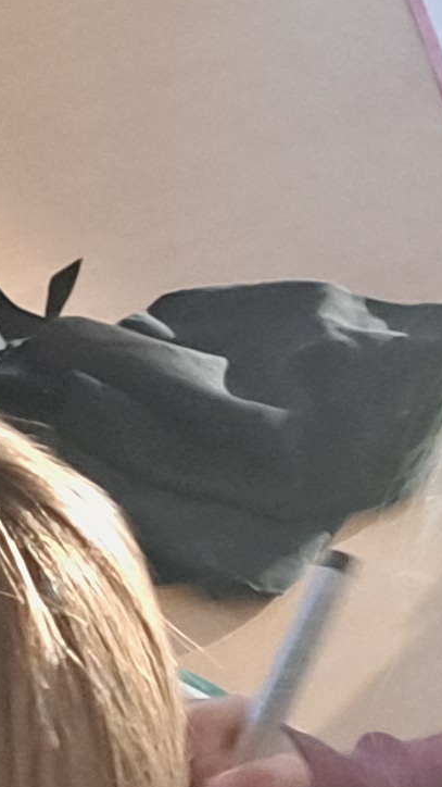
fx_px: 3481
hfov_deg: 6.3
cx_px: -1119
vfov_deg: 12.6
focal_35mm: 167
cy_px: 879
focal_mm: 5.23
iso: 400
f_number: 1.8
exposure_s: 1/50
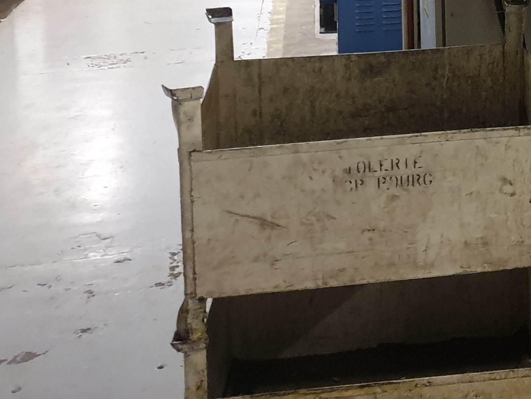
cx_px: 670
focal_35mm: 82
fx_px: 1258
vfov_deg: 17.0
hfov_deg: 21.7
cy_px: -105
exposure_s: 1/33
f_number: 1.5
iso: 320
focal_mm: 4.3
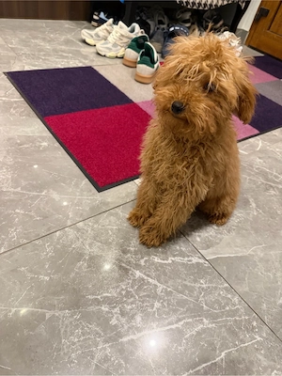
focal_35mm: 24
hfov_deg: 56.8
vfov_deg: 71.6
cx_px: 141
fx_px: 261
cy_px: 188
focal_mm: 6.76
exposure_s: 1/50
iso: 400
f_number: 1.78
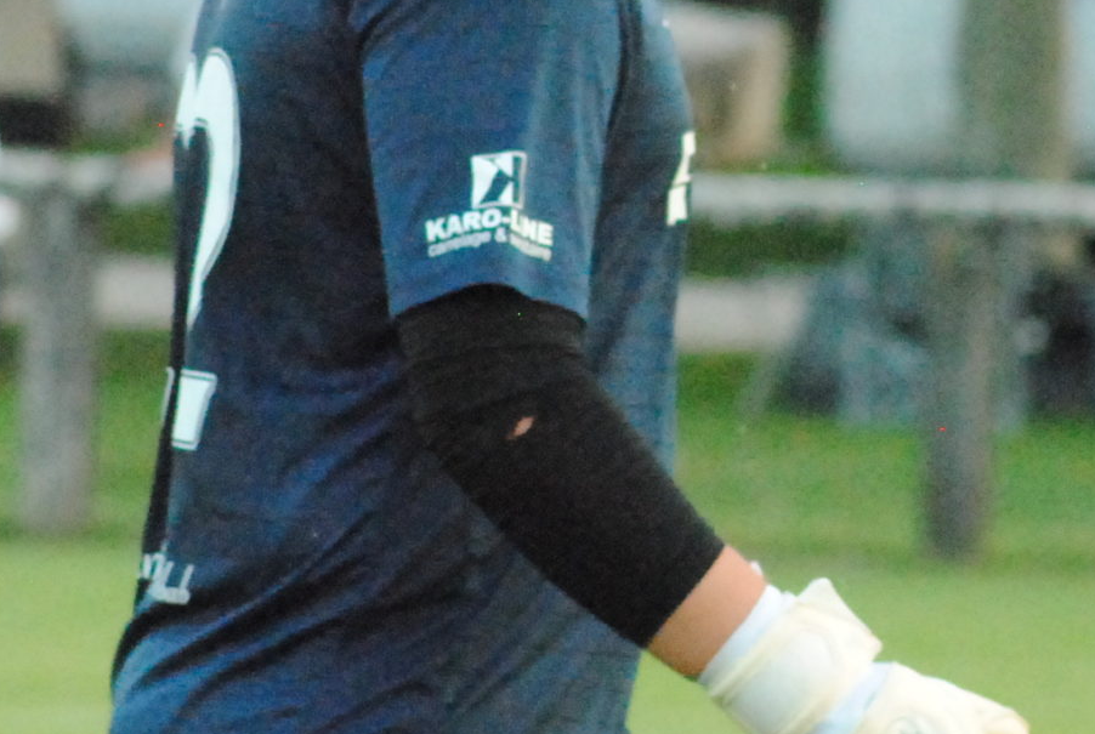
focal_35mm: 596
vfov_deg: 2.3
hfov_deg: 3.4
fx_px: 18161
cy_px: -169
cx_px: 1140
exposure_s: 1/400
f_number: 7.1
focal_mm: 140
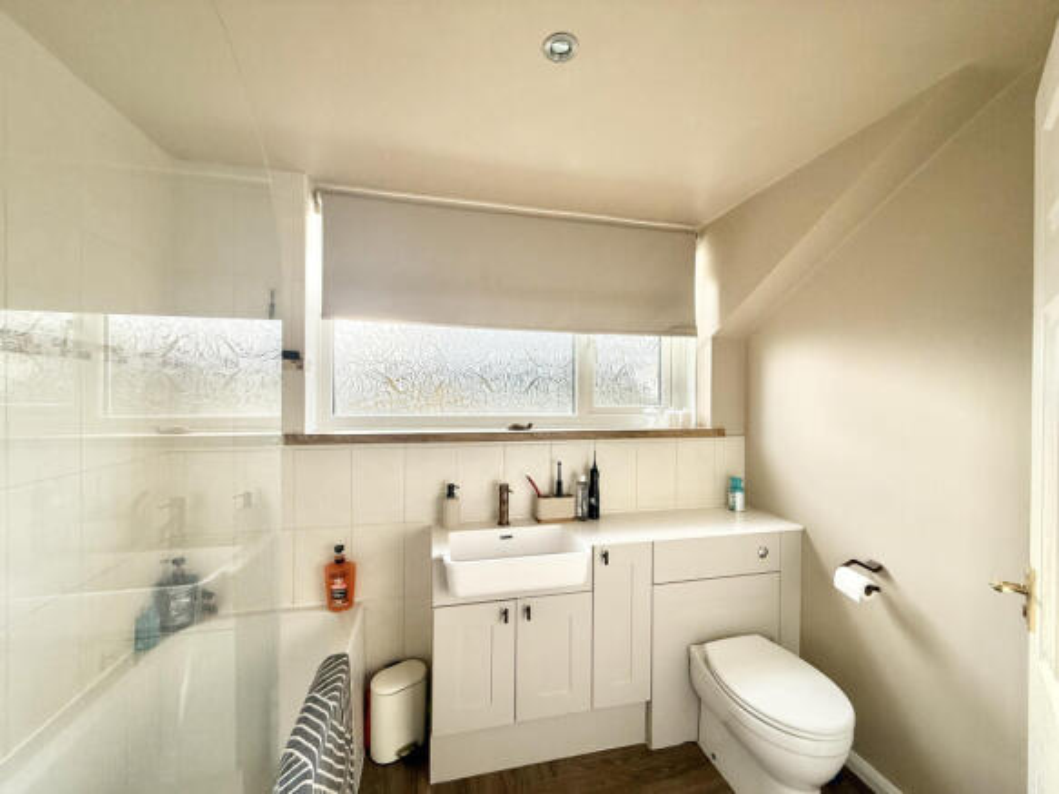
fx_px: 428
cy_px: 397
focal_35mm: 14
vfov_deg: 85.7
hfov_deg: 102.1
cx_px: 530
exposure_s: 1/315
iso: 64
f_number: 2.2
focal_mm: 2.22
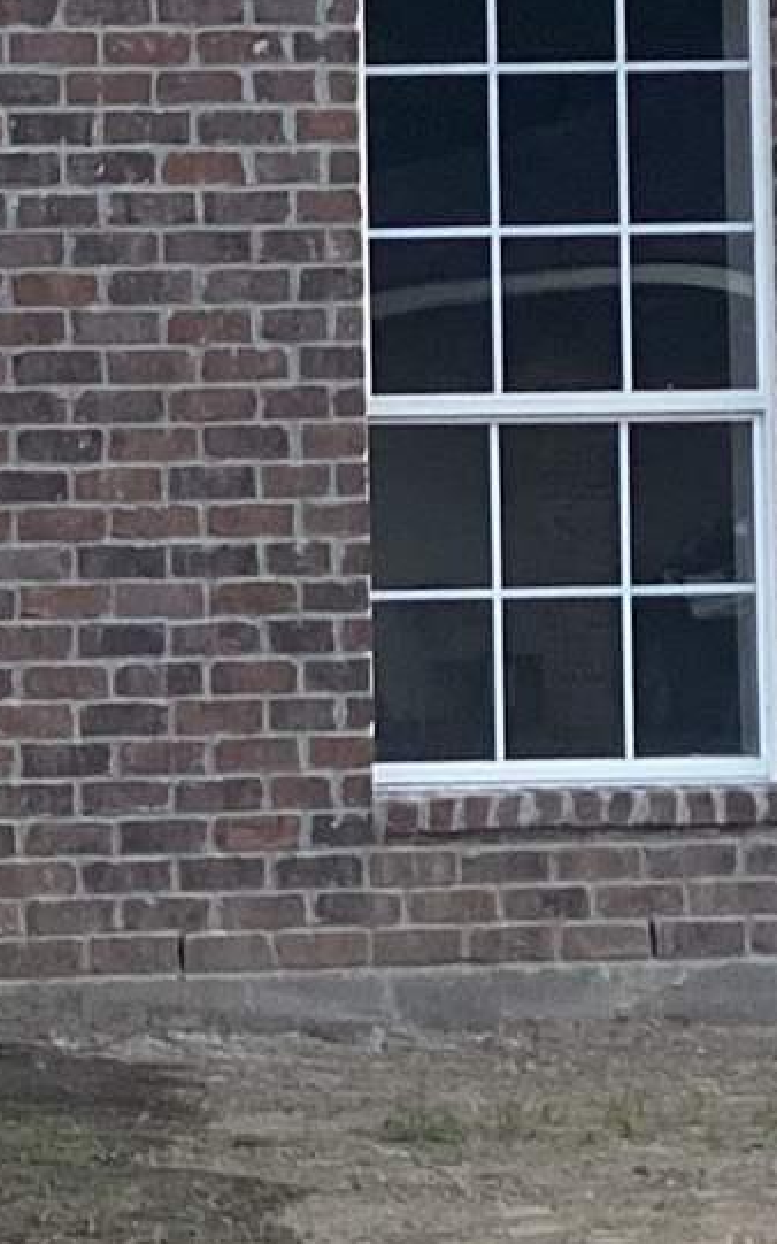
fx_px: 10608
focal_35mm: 313
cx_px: -1377
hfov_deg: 4.1
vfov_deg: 6.7
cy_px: 283
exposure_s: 1/122
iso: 32
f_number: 2
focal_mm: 6
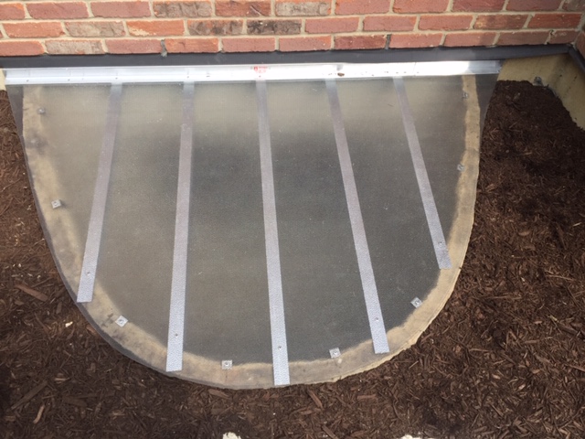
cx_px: 292
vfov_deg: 48.2
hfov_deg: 61.7
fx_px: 490
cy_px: 220
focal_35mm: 29
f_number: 2.2
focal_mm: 4.15
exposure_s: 1/488
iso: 32
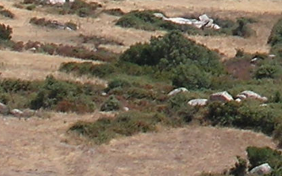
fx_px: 2653
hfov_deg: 6.0
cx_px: 466
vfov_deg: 3.7
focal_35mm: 345
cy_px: -336
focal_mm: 8.9
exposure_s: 1/400
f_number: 4.8
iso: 50
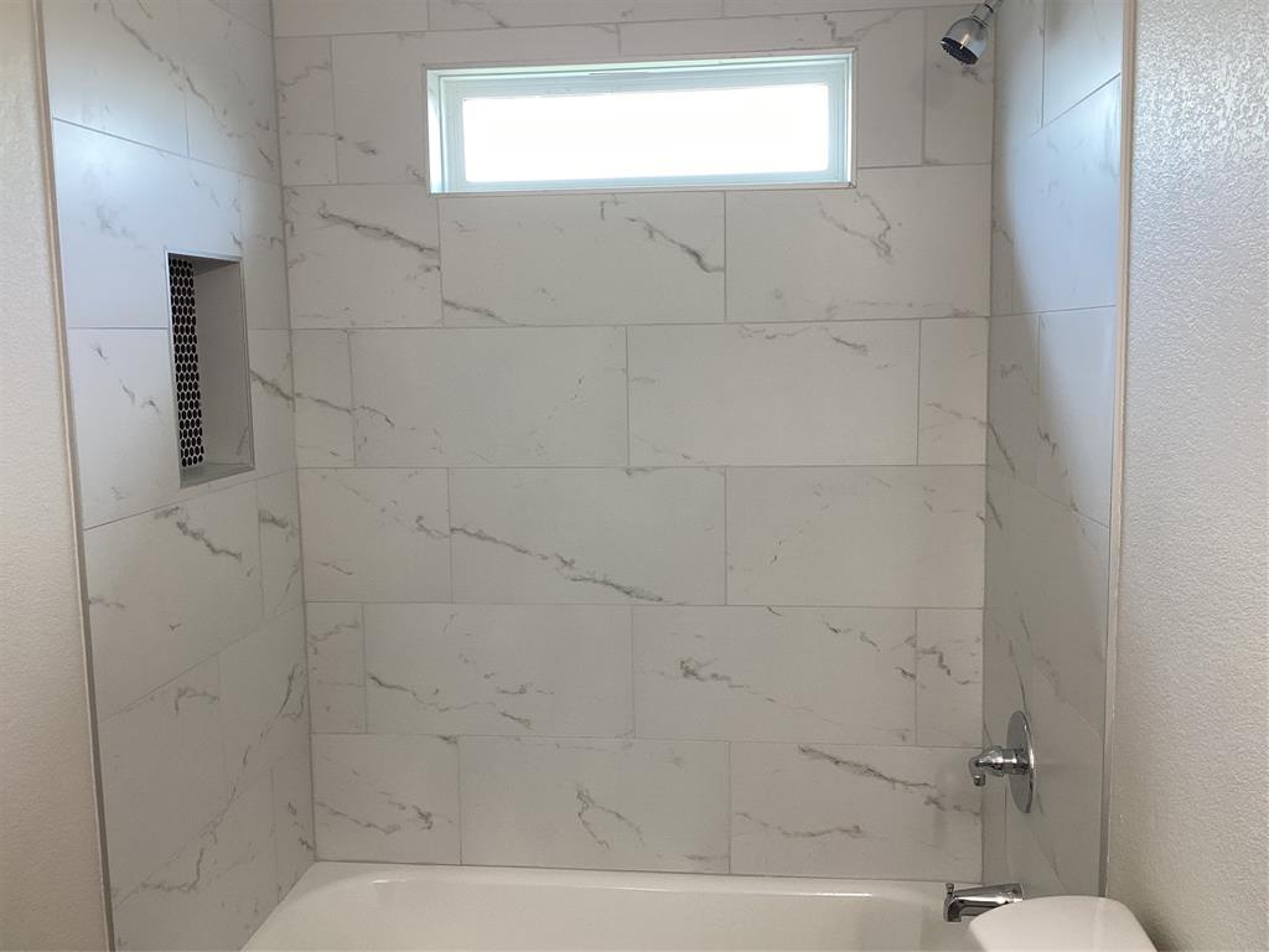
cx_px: 634
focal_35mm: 31
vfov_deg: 45.4
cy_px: 476
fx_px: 1136
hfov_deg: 58.4
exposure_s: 1/100
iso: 80
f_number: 2.4
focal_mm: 3.3
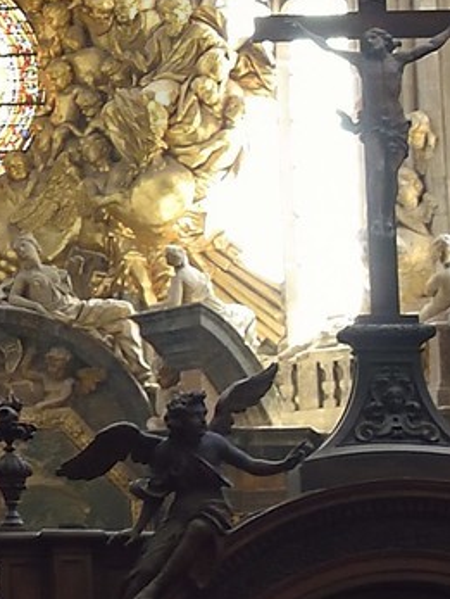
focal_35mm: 279
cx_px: -590
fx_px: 4827
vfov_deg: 7.0
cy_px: -186
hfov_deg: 5.2
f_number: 7.1
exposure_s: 1/10
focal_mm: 42
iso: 1600
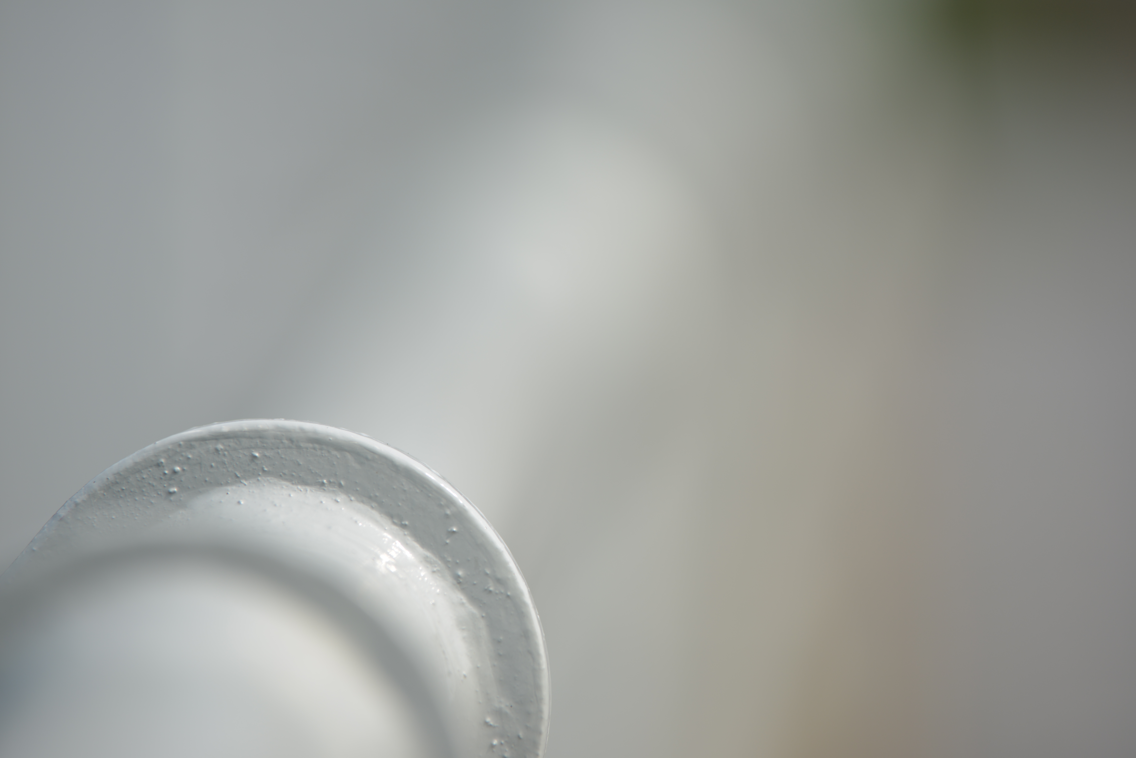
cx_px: 568
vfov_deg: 6.9
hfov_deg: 10.3
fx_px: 6313
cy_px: 379
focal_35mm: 200
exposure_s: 1/400
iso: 100
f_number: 5
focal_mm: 200
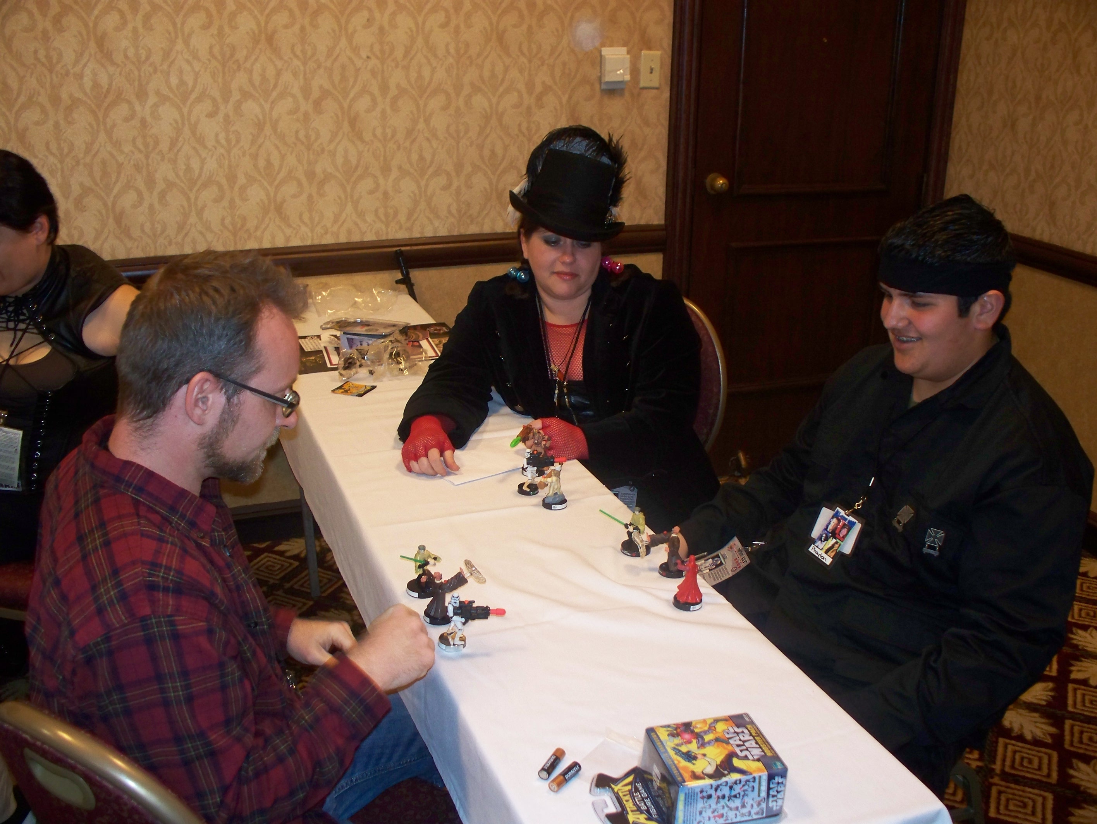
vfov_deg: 39.7
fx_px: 1142
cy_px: 412
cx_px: 548
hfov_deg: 51.3
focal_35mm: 36
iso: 200
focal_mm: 7.54
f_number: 2.8
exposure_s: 1/30
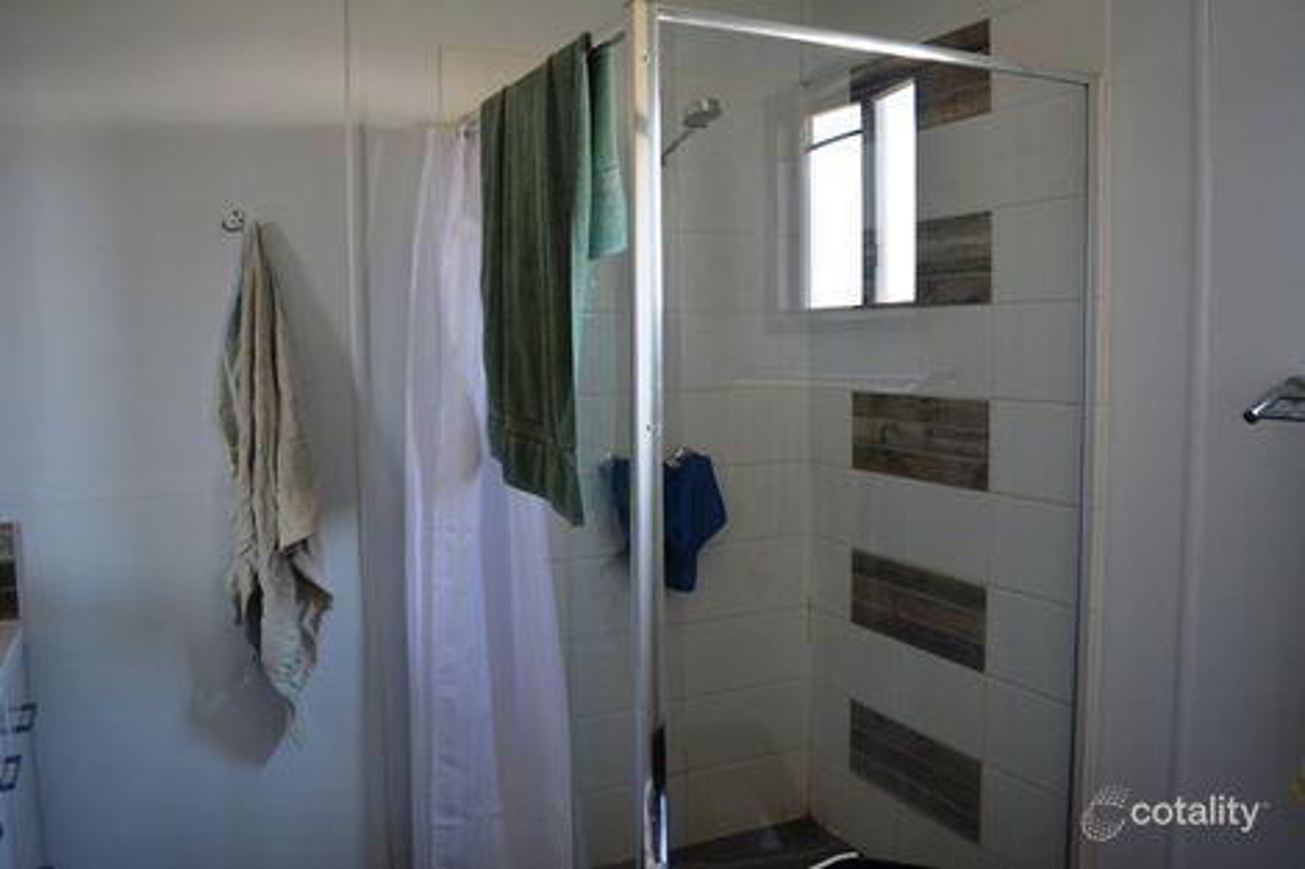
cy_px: 434
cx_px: 652
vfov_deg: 43.6
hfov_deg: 61.9
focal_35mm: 30
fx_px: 1087
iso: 560
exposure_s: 1/60
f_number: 4
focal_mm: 20
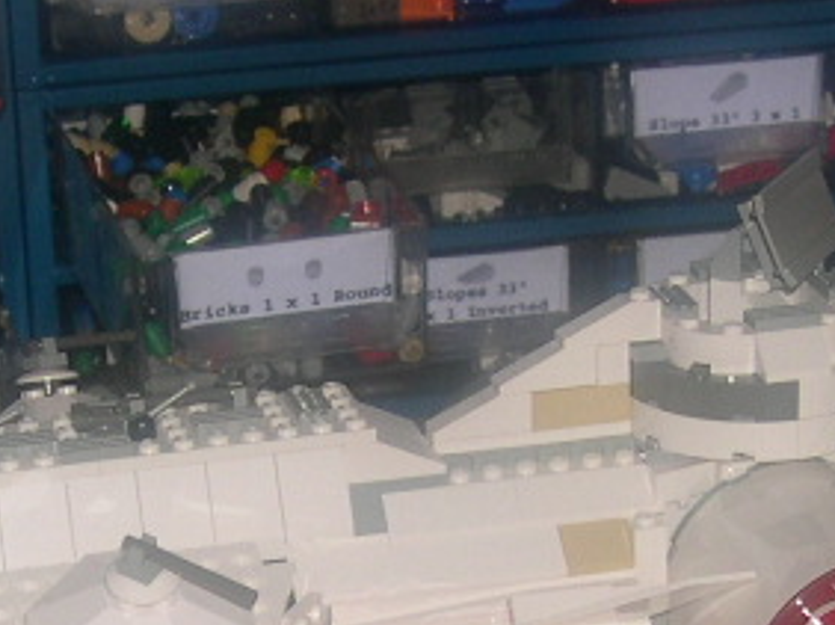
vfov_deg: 10.6
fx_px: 3326
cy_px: 613
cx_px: 373
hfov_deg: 14.3
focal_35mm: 138
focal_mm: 8
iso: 100
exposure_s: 1/60
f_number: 2.8
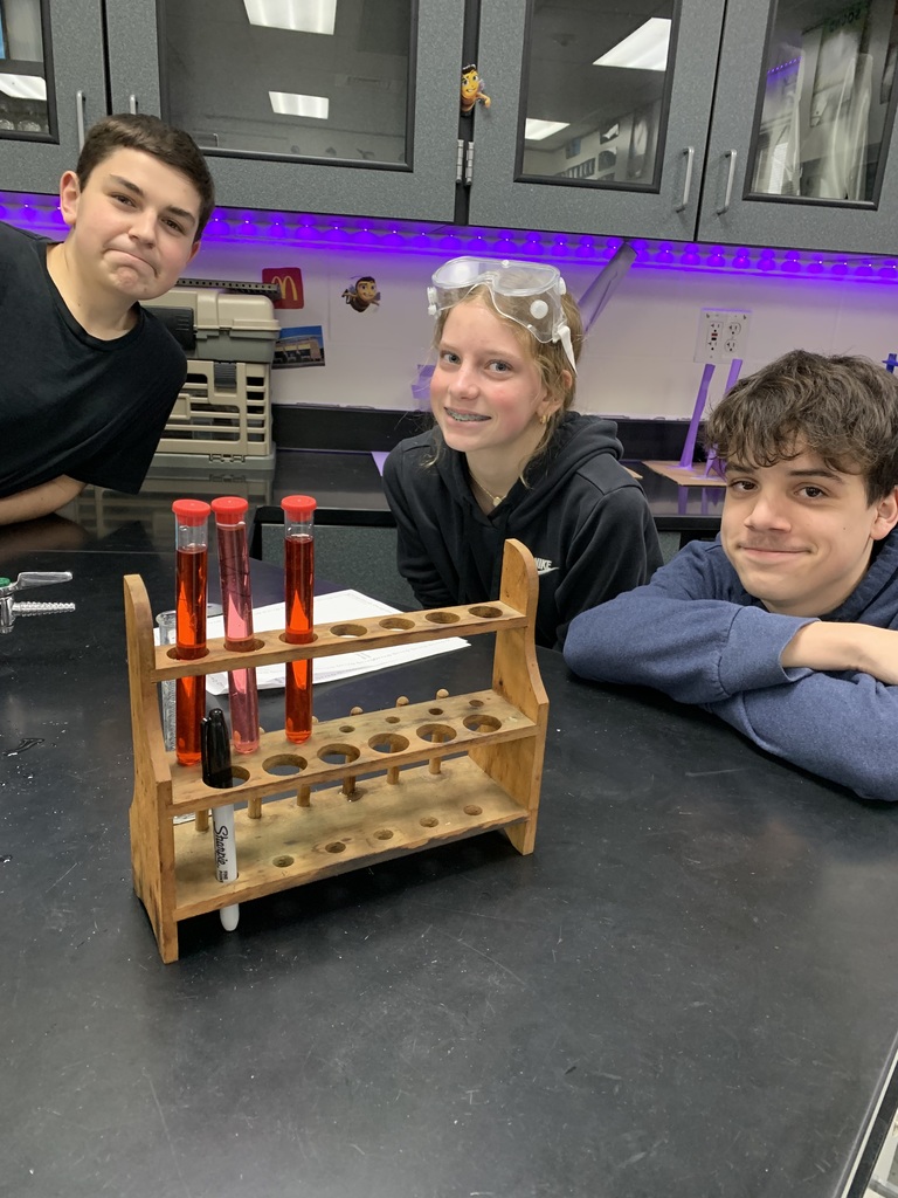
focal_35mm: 26
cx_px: 449
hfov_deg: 53.1
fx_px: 899
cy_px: 599
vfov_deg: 67.3
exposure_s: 1/60
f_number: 1.8
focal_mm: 4.25
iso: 200
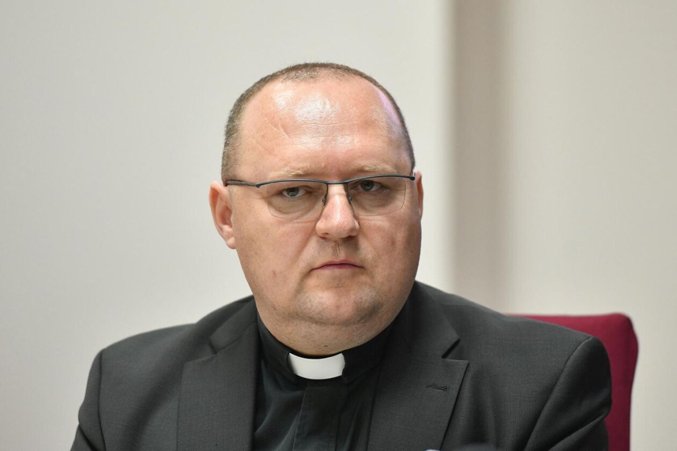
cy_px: 226
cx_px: 338
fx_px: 3761
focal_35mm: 200
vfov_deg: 6.9
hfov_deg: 10.3
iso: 2000
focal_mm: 200
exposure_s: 1/200
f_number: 5
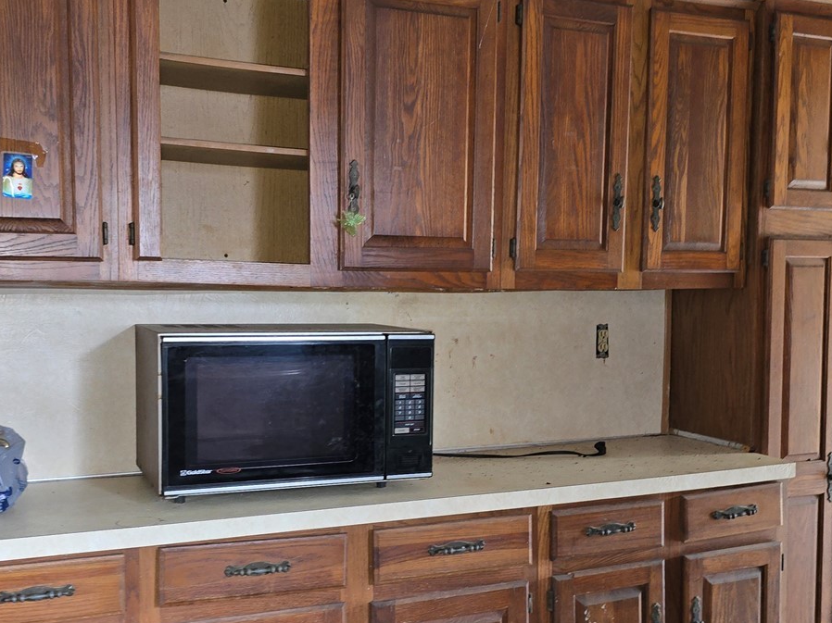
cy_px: 346
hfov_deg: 45.8
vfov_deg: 35.1
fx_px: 985
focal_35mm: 41
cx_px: 398
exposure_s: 1/15
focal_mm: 6.3
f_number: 1.7
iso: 125
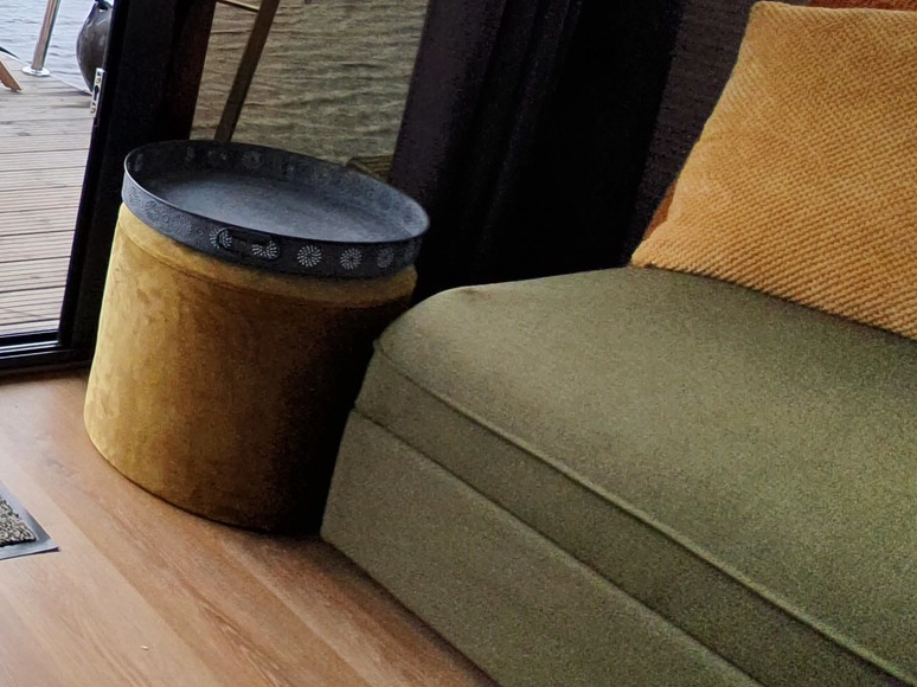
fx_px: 1112
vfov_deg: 32.4
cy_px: 48
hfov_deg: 32.1
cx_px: -315
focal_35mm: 42
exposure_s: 1/398
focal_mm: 1.8
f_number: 2.2
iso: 50
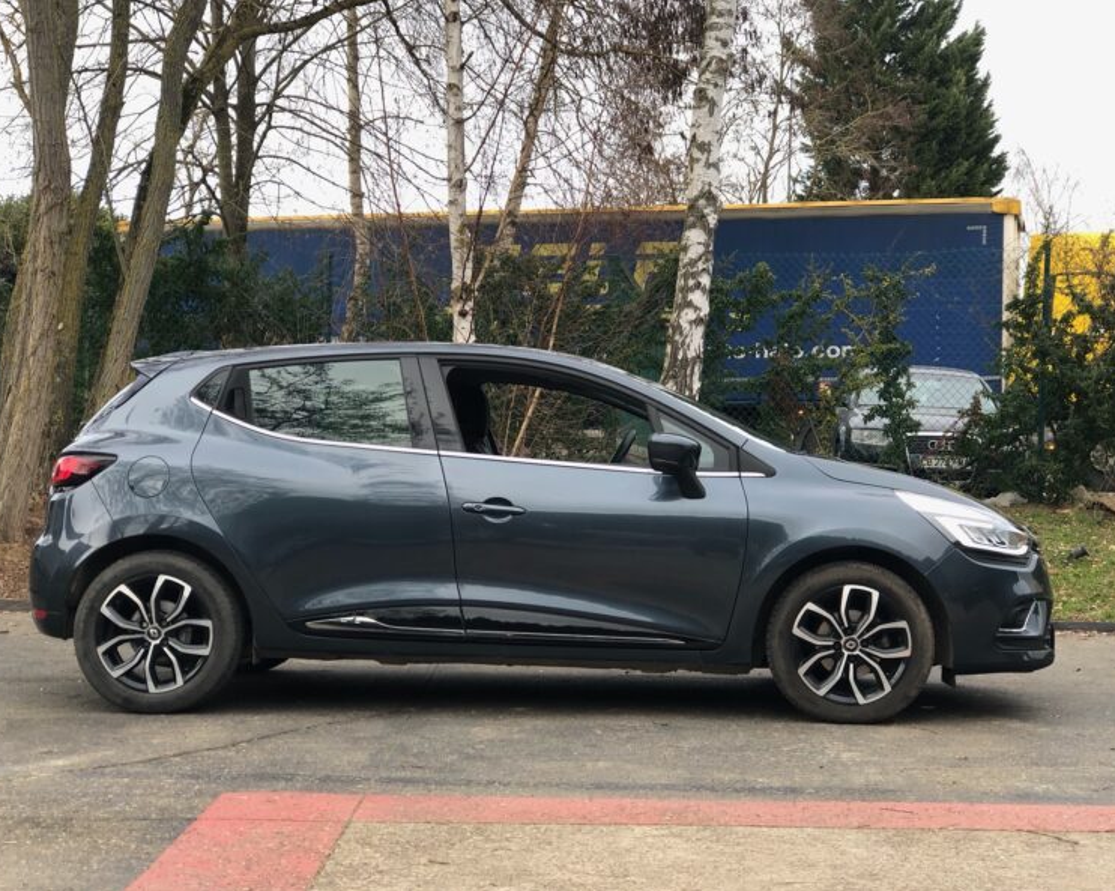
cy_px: 448
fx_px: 1979
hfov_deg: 31.5
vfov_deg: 25.4
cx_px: 582
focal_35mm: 60
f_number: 2.8
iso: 25
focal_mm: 6.6
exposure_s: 1/50
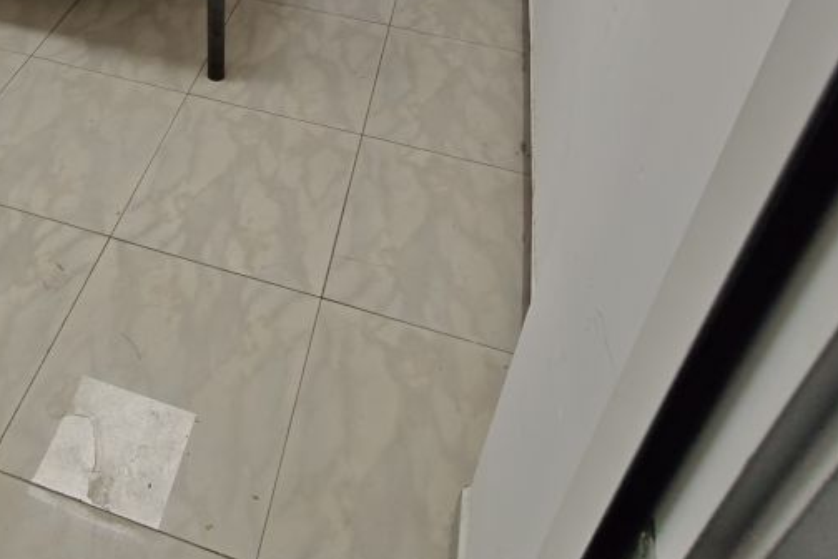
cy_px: -86
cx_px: 248
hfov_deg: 55.4
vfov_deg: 33.6
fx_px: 768
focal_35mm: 33
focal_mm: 2.3
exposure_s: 1/40
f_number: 2
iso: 250
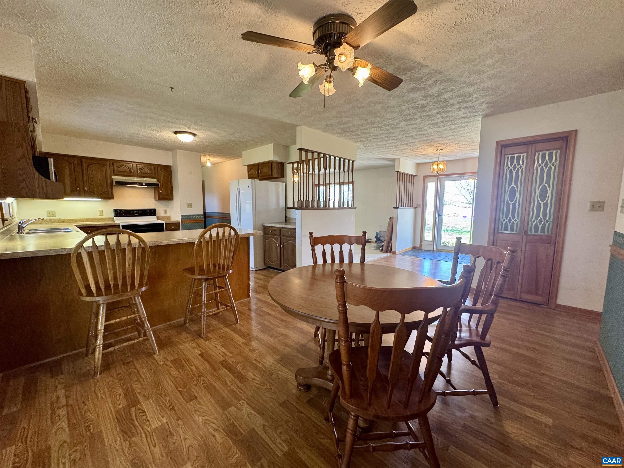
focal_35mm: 14
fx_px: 252
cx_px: 312
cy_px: 234
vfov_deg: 85.7
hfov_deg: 102.1
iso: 250
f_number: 2.2
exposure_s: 1/120
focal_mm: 2.22
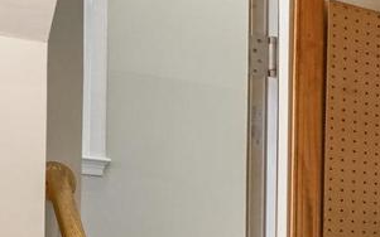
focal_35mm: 78
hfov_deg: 15.5
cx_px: 889
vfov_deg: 16.0
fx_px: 808
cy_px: 291
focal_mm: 16
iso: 1250
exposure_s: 1/6
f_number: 8
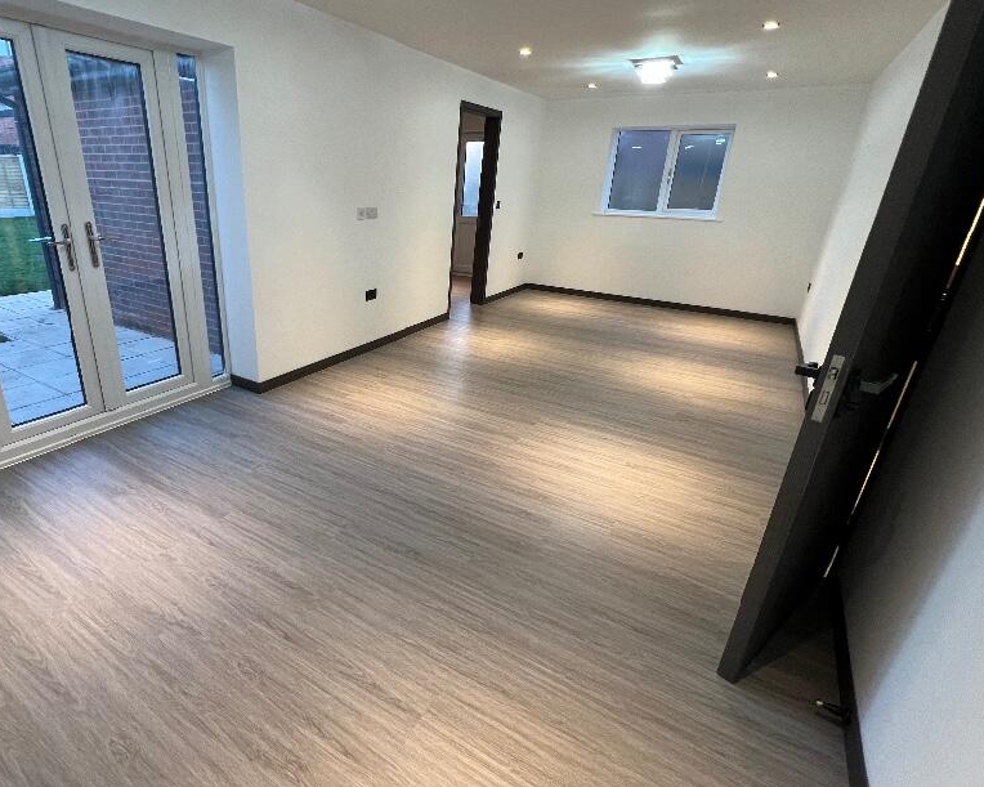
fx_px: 495
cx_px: 395
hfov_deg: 88.6
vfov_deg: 77.0
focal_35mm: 17
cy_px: 392
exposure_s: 1/50
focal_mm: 1.57
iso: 125
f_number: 1.8
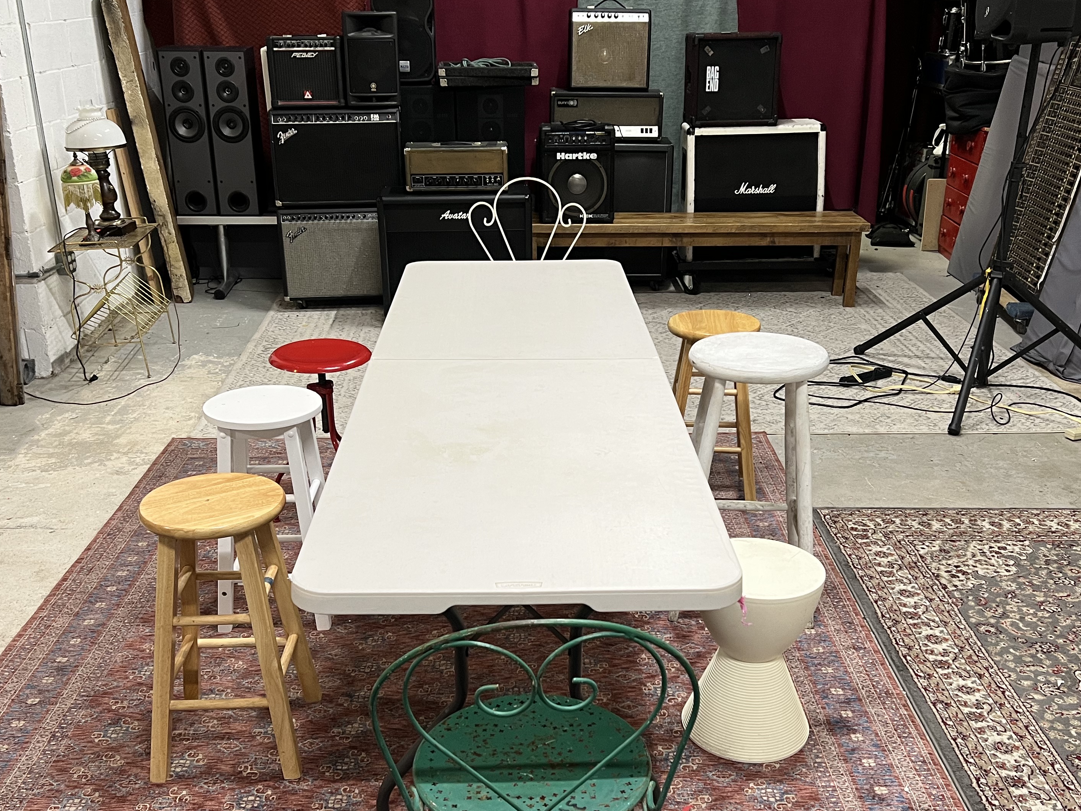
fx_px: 1155
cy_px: 469
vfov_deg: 38.6
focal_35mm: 37
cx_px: 538
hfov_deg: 50.1
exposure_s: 1/60
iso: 125
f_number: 1.5
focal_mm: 5.7
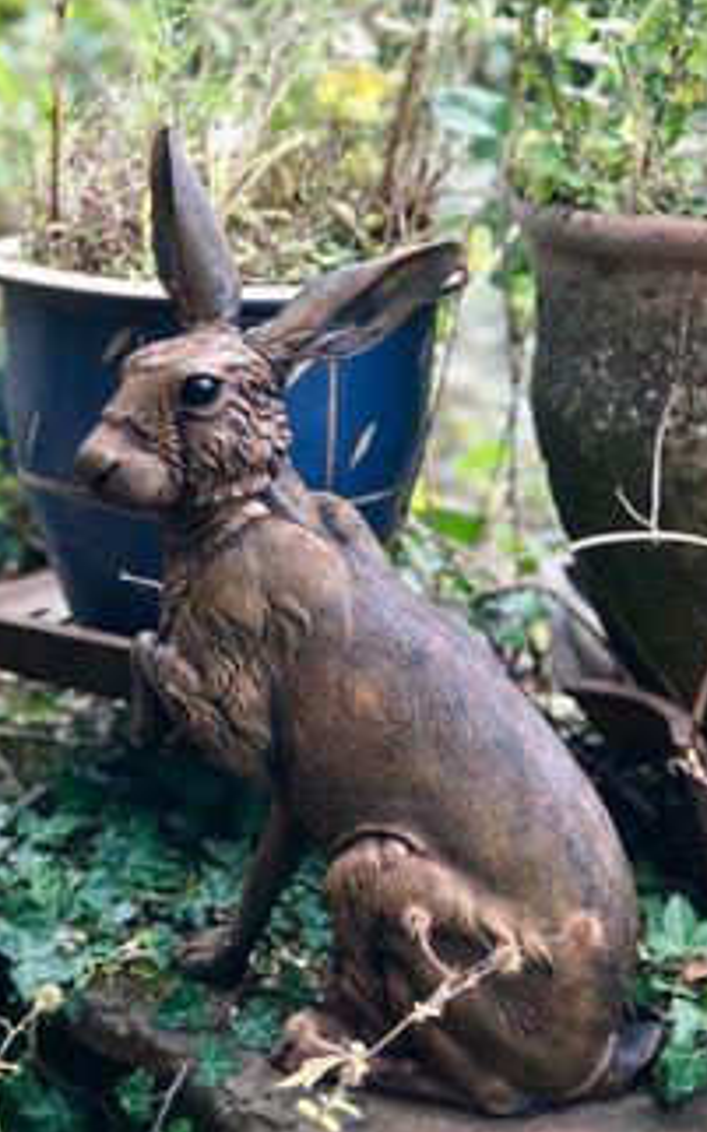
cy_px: 561
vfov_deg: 29.4
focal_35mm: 70
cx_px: 341
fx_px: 2160
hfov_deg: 18.6
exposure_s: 1/30
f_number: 2.8
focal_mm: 6.6
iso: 25
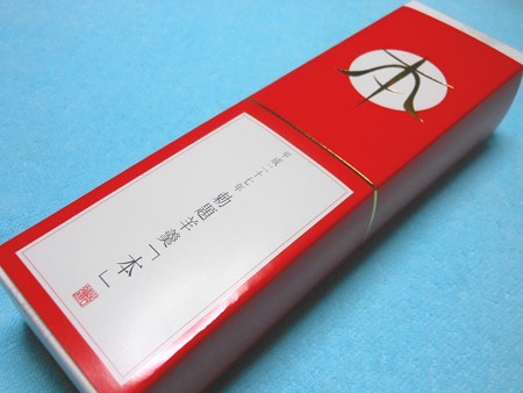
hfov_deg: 55.3
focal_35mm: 33
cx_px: 262
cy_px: 196
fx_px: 499
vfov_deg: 43.0
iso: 320
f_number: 4
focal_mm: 5.9
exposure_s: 1/125
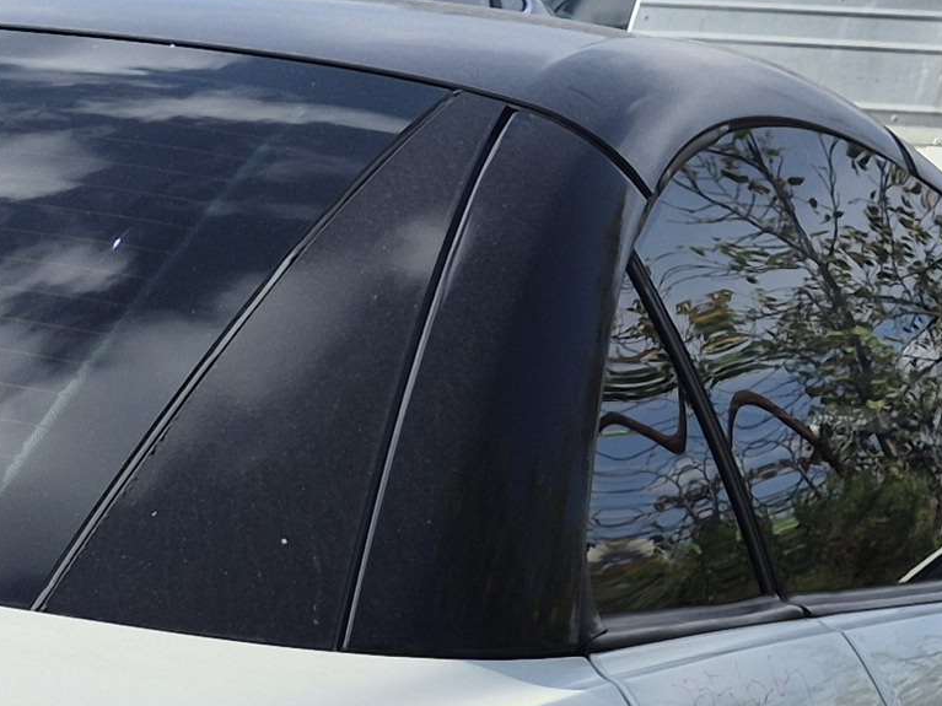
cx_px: -225
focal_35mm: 120
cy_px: 1261
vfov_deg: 11.5
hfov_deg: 15.7
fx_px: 3265
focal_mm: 5.4
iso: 25
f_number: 1.8
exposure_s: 1/1948
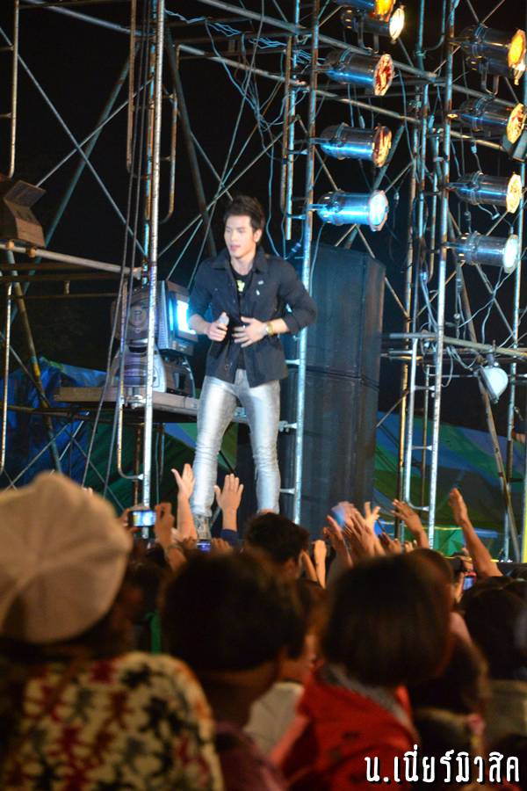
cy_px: 396
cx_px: 264
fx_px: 3458
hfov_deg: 8.7
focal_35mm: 158
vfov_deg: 13.0
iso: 3200
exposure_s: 1/50
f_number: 5.6
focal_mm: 105
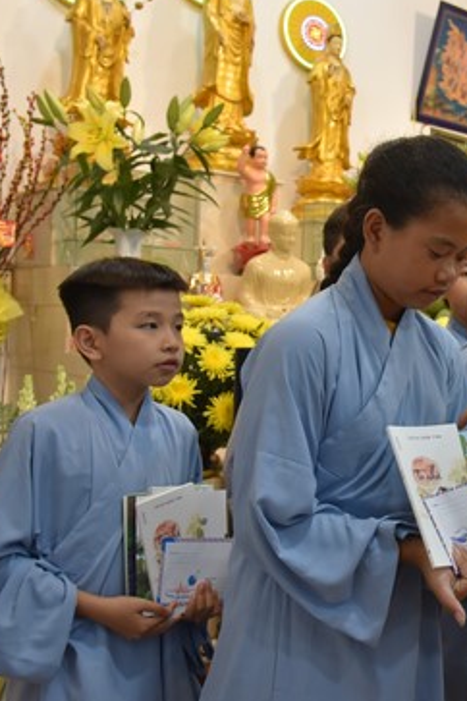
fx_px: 837
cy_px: 299
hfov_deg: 28.5
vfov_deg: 45.3
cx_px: 506
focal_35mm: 43
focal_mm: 24
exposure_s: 1/80
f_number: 4.5
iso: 640
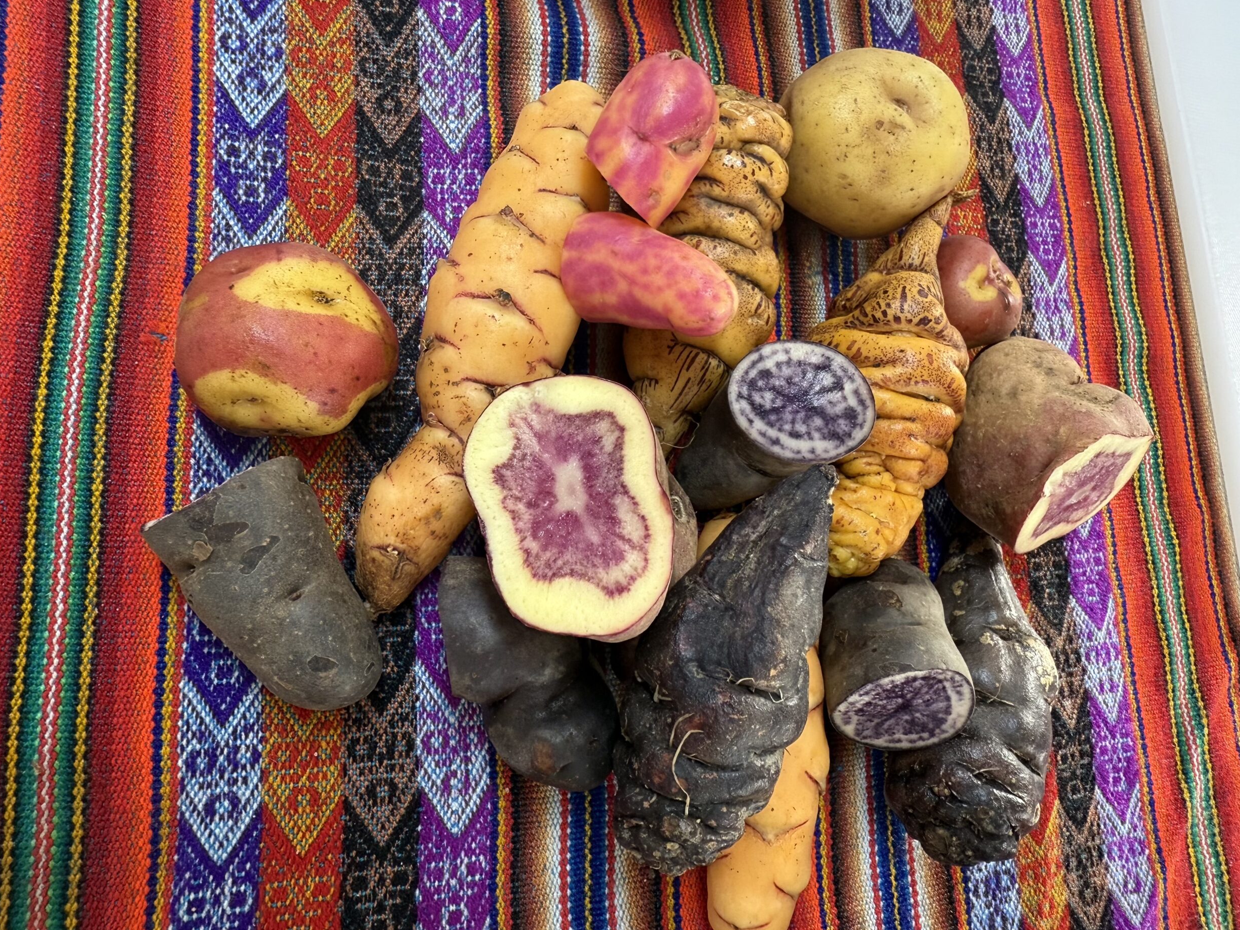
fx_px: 895
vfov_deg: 54.9
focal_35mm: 25
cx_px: 595
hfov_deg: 69.4
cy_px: 458
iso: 160
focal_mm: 2.22
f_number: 2.2
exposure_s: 1/99
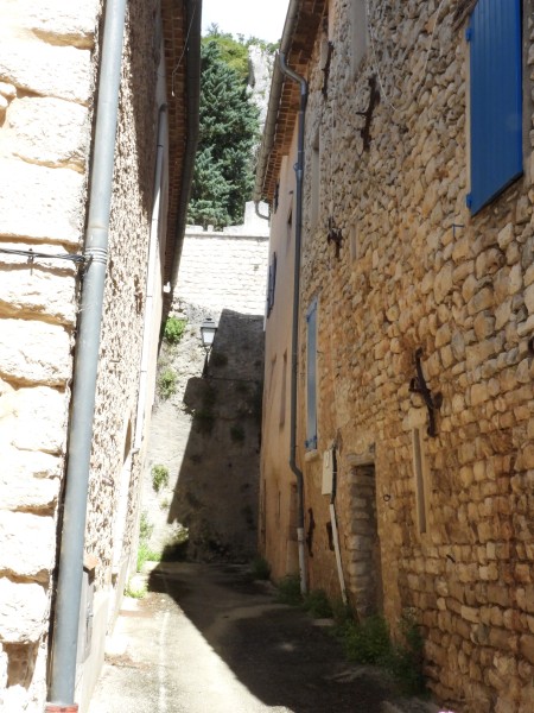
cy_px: 356
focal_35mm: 47
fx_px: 967
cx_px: 267
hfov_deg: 30.9
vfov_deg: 40.4
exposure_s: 1/400
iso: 400
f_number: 8
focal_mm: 8.4
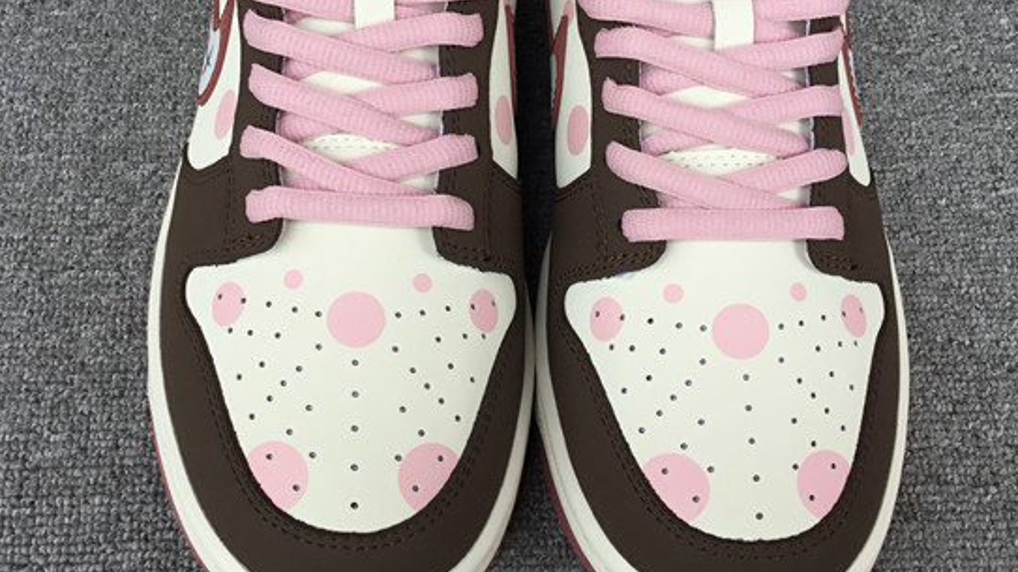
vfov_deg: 21.2
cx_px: 523
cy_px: 130
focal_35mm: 56
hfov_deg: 37.2
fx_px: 1511
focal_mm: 3.3
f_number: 2.4
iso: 25
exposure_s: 1/280
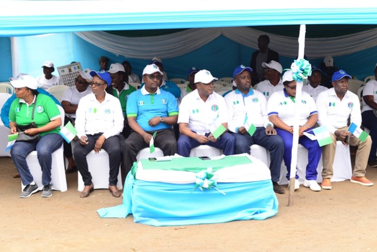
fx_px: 524
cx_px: 188
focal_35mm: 50
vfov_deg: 27.0
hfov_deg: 39.6
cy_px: 126
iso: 320
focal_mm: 50
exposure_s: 1/400
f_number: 3.5
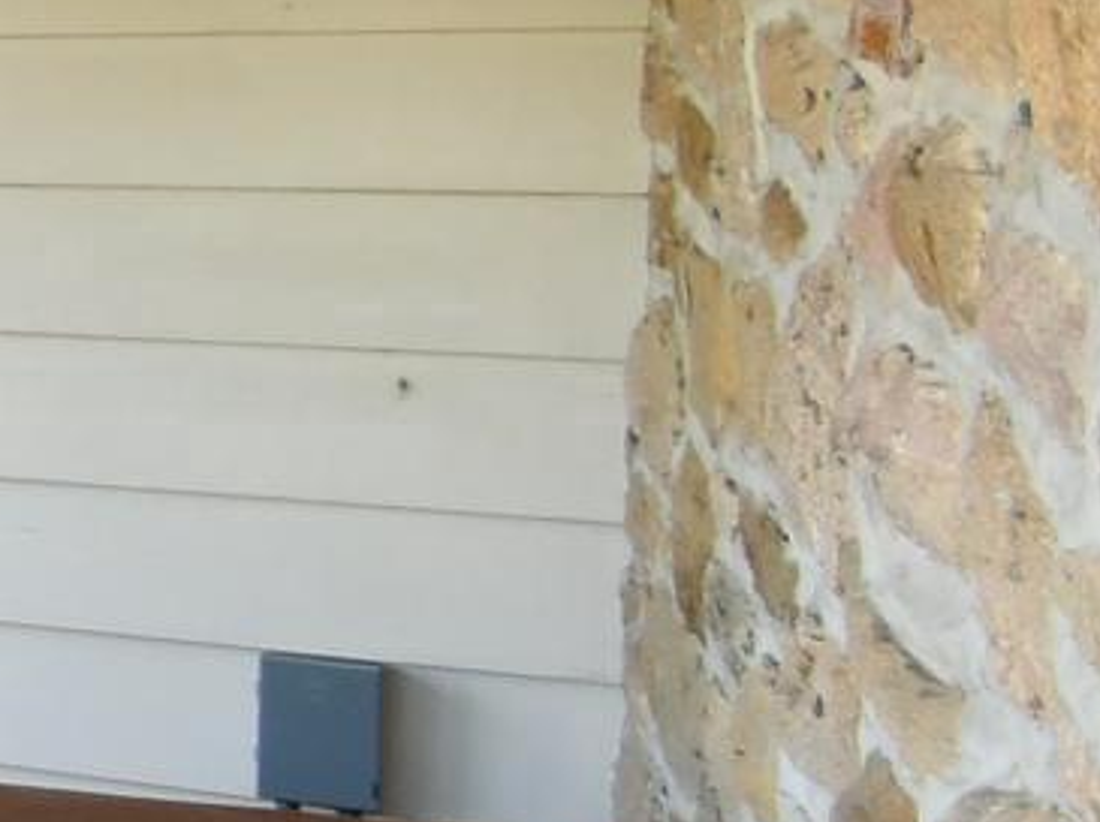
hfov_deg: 14.5
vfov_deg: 18.0
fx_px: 2571
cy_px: 119
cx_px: -1594
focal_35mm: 81
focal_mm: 10
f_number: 3.5
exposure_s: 1/100
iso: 400
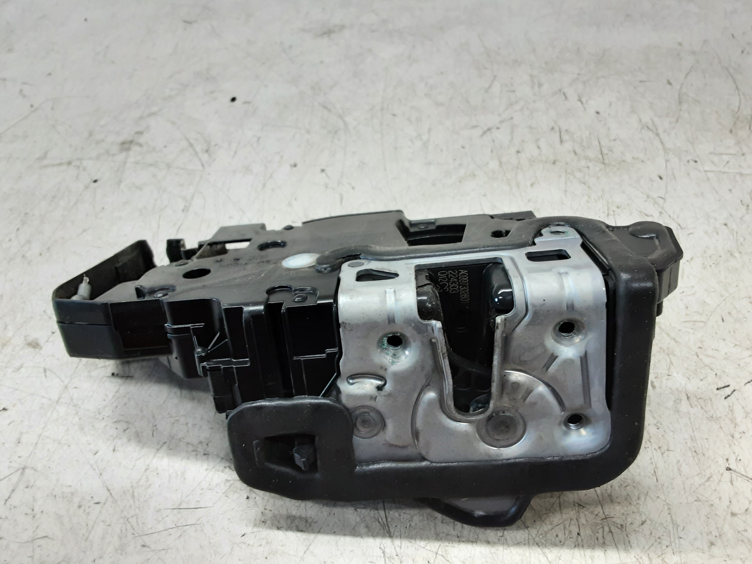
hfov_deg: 65.3
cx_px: 376
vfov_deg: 51.4
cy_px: 282
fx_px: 587
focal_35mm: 27
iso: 100
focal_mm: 2.91
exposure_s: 1/50
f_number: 1.9
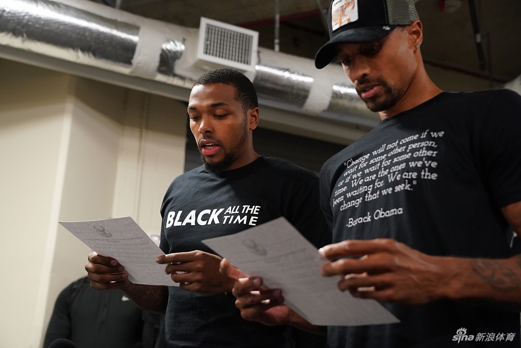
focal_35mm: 48
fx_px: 695
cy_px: 174
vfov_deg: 28.1
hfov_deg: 41.1
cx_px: 260
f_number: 3.5
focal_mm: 48
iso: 6400
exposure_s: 1/250
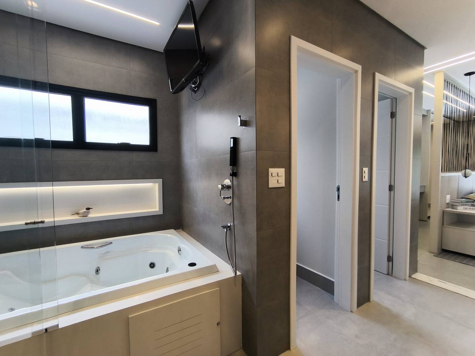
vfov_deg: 78.1
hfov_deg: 94.5
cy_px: 178
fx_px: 220
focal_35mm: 16
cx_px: 238
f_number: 2.2
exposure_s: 1/60
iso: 64
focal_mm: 1.65
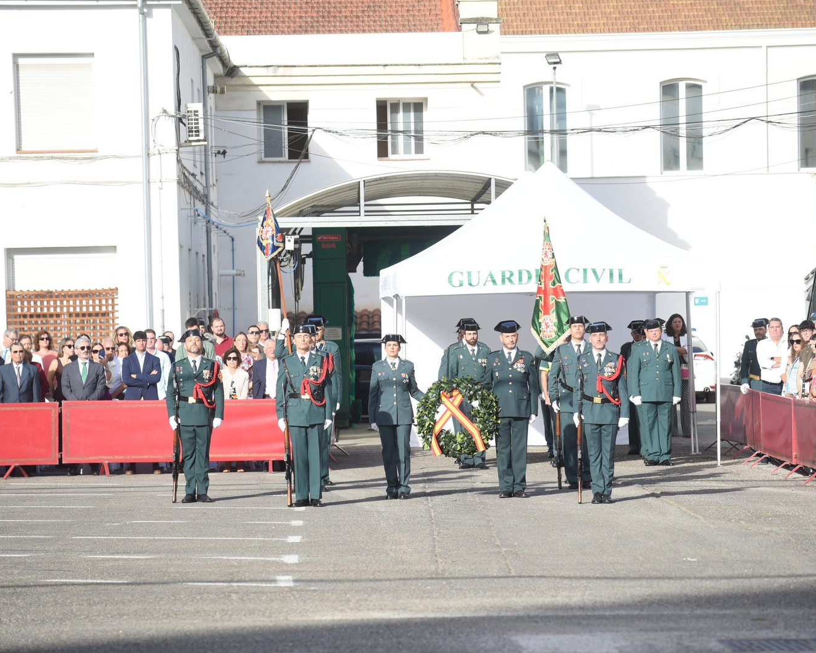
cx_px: 438
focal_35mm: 175
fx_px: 4226
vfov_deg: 8.8
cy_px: 326
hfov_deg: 11.0
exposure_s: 1/400
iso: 100
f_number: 4
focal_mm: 155
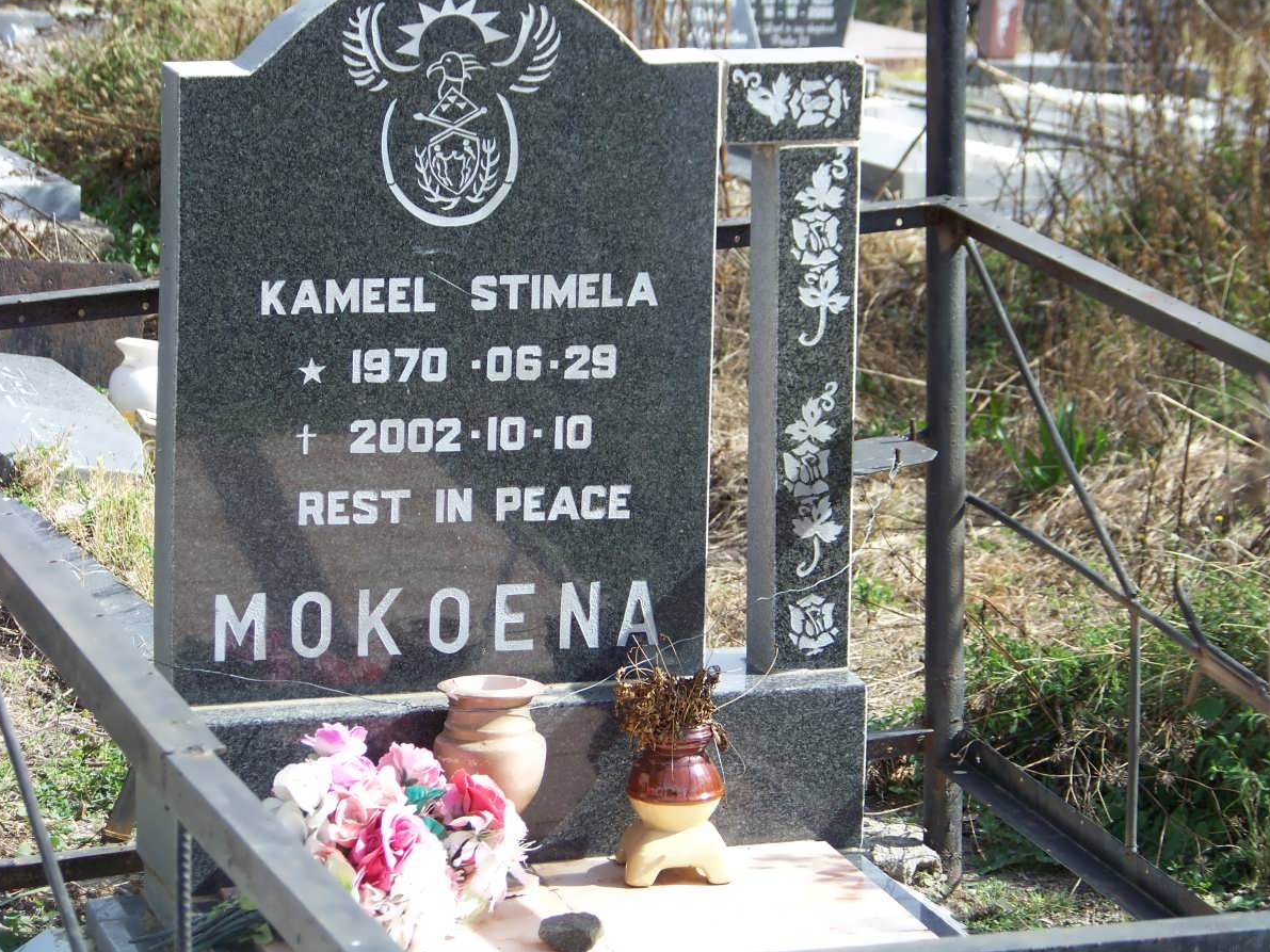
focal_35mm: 127
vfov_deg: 11.7
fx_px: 4659
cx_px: 633
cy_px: 478
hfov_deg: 15.5
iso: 64
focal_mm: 21.1
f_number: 3.2
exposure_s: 1/250
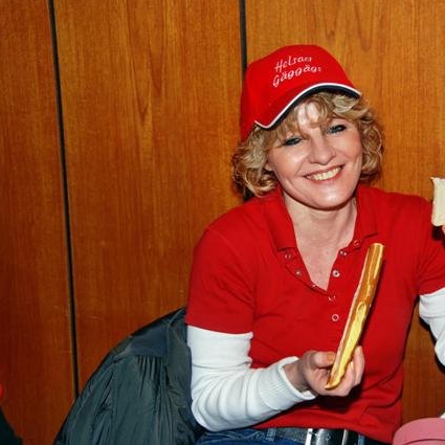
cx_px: 311
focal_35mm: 77
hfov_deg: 22.3
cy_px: 221
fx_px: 1120
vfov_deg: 22.5
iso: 200
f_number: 5
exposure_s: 1/60
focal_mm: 40
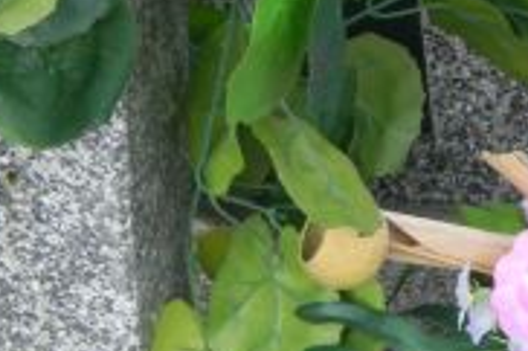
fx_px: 2696
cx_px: 554
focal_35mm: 184
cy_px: -190
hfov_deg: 11.1
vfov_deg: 7.3
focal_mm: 8.3
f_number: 4.1
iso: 80
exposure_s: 1/60.4
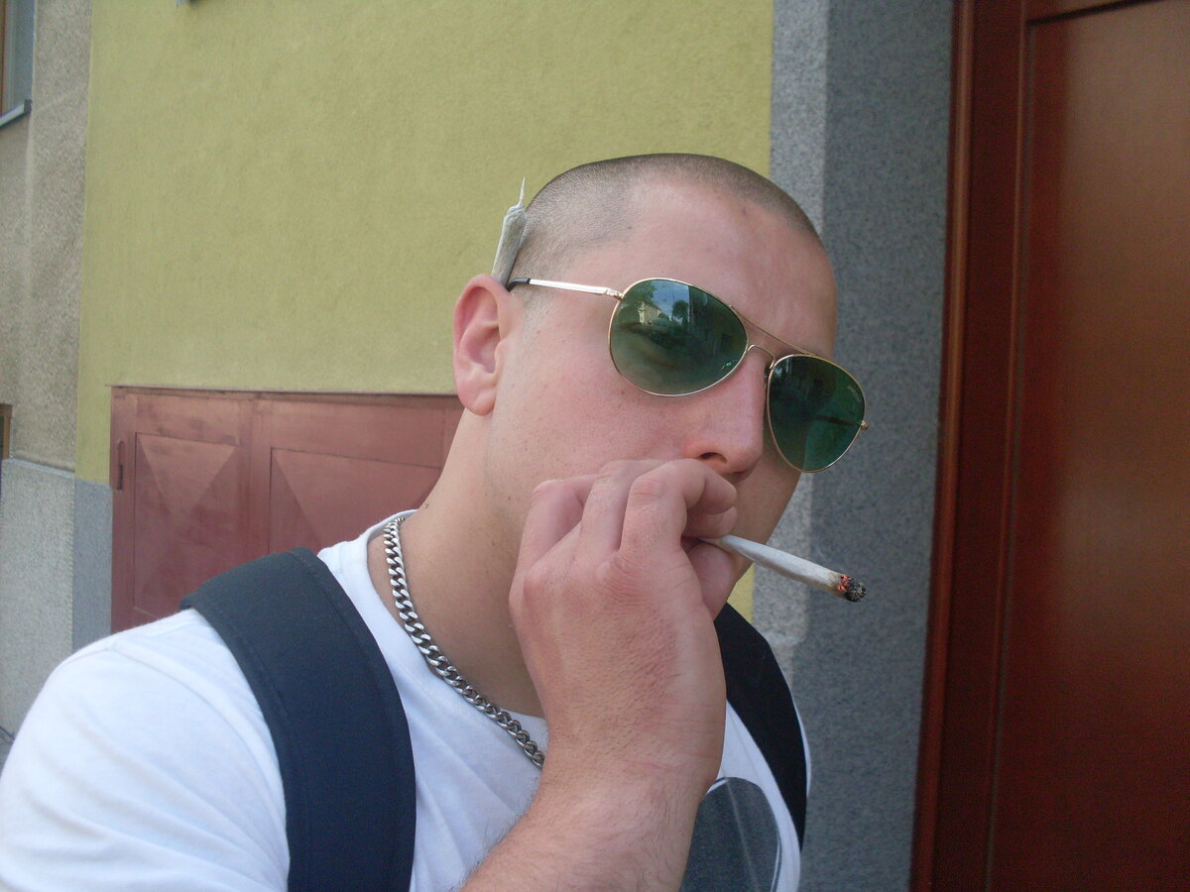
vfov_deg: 37.7
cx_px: 595
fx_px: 1306
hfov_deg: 49.0
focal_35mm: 38
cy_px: 446
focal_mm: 6.3
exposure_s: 1/350
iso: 80
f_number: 2.8
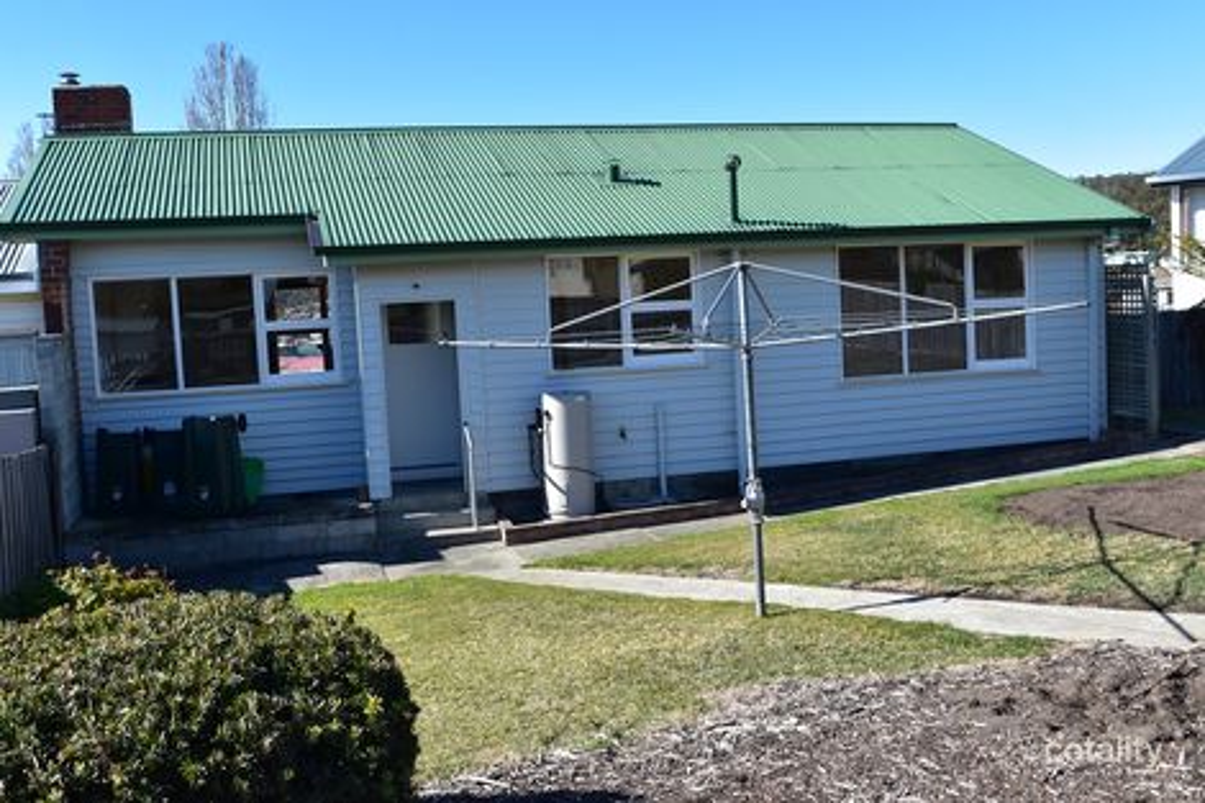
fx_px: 1205
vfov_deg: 36.8
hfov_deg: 53.1
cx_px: 602
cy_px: 402
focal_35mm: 36
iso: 400
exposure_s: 1/320
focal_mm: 24
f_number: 10
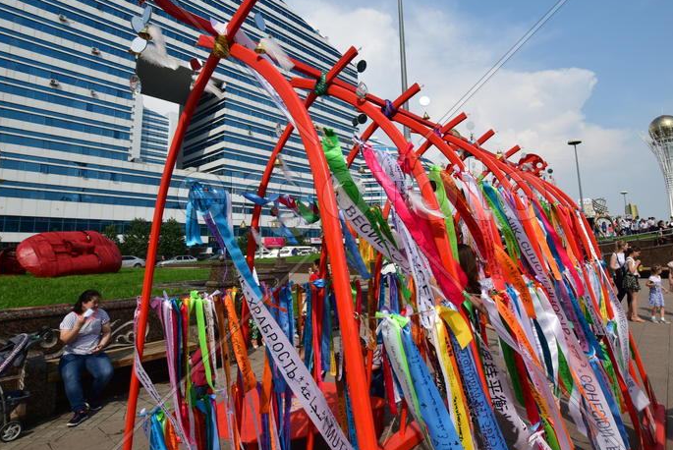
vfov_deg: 64.4
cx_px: 367
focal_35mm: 19
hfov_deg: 86.6
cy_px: 196
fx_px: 355
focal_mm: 10
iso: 100
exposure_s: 1/160
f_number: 11
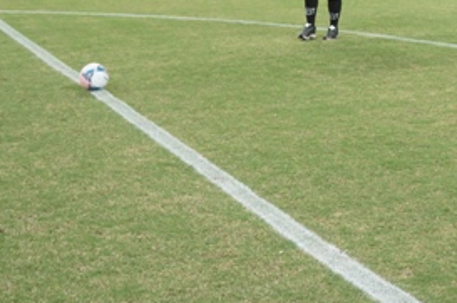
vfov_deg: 14.4
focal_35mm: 92
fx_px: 1172
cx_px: 517
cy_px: -40
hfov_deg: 20.9
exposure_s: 1/100
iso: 200
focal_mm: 21
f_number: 5
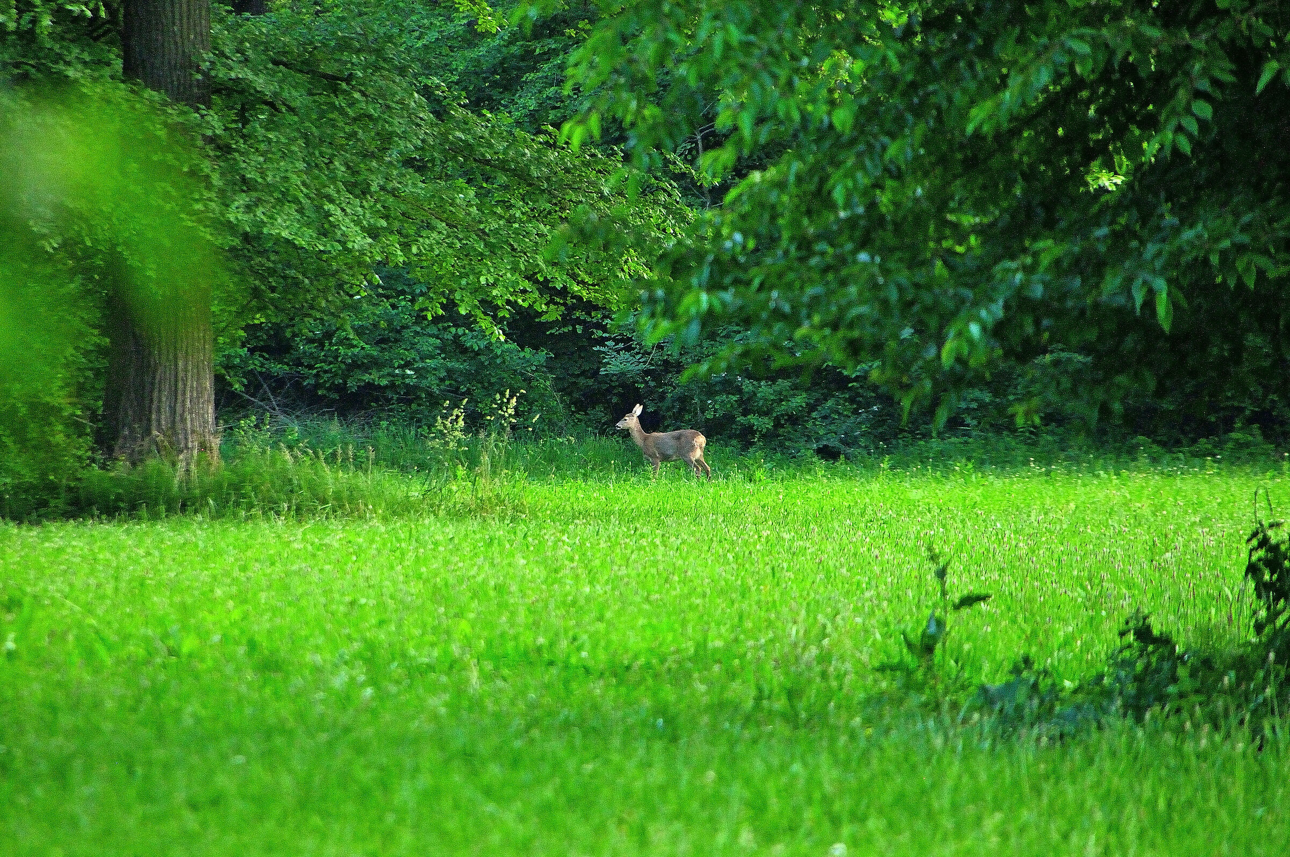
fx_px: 14495
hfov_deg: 5.1
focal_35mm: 405
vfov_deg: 3.4
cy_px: 428
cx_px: 645
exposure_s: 1/400
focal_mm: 270
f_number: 6.3
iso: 2000
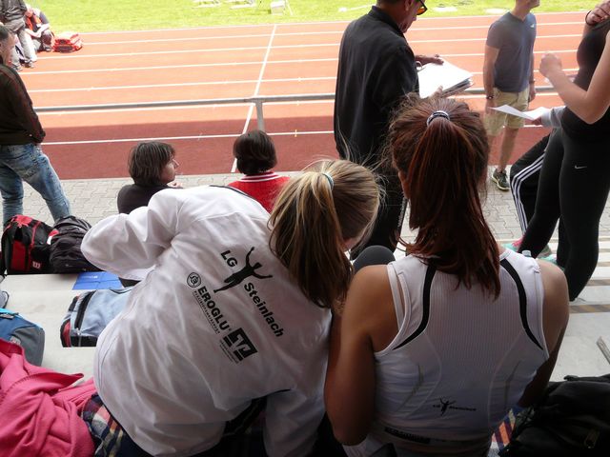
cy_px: 228
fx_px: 493
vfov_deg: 49.7
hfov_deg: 63.4
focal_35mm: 28
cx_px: 305
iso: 200
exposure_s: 1/500
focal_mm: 4.6
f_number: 2.8
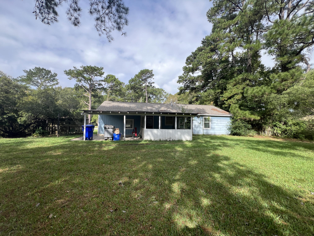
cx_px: 157
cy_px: 118
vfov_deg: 89.9
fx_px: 118
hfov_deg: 106.2
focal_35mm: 13
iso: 32
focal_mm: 1.57
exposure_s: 1/686
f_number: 1.8
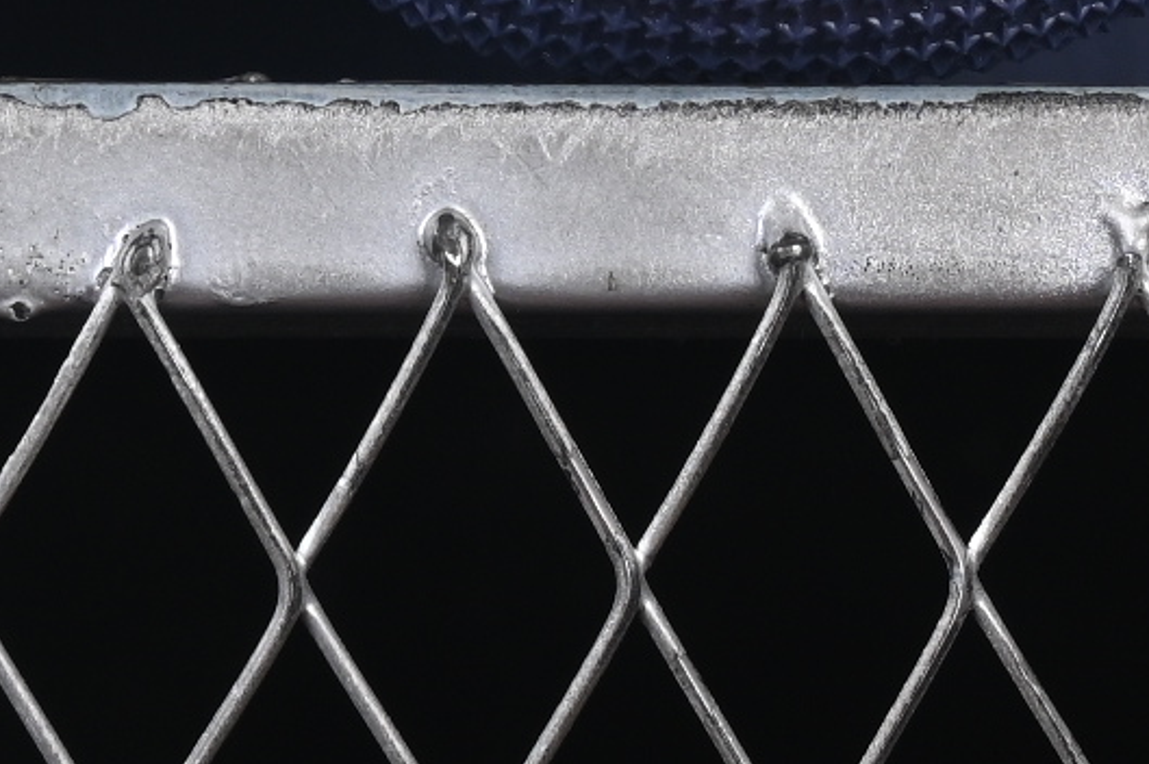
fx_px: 12599
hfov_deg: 5.2
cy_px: -1181
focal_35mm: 395
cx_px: 139
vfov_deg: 3.4
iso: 160
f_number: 8
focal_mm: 50
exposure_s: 1/80
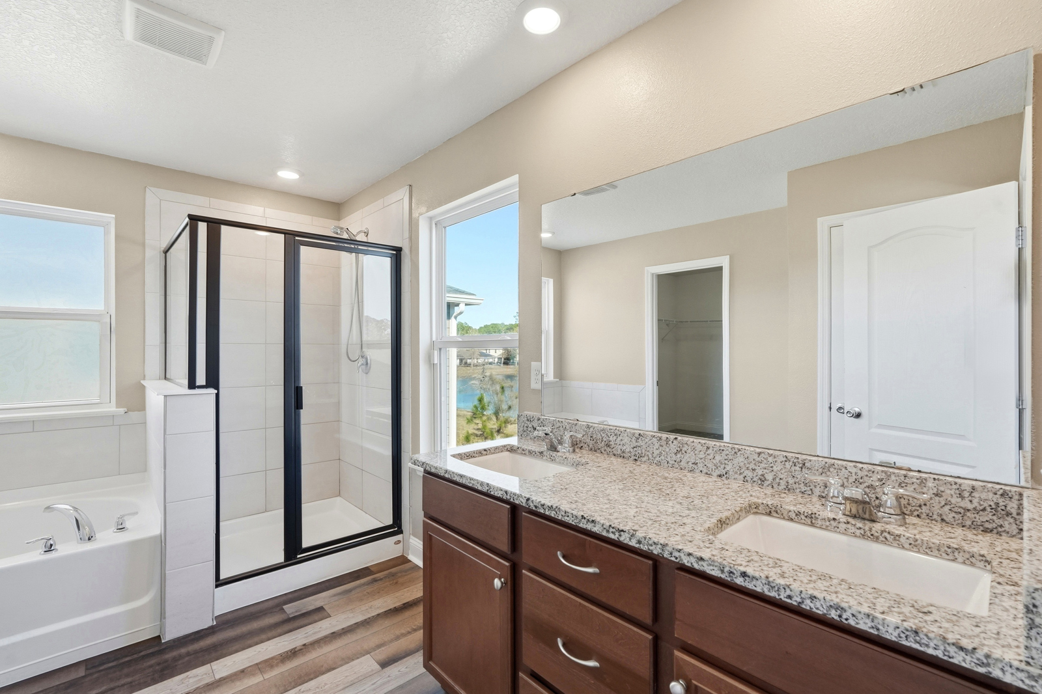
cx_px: 521
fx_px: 463
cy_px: 347
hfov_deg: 96.7
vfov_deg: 73.7
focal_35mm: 16
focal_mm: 16
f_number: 8
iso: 1600
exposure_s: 1/5000
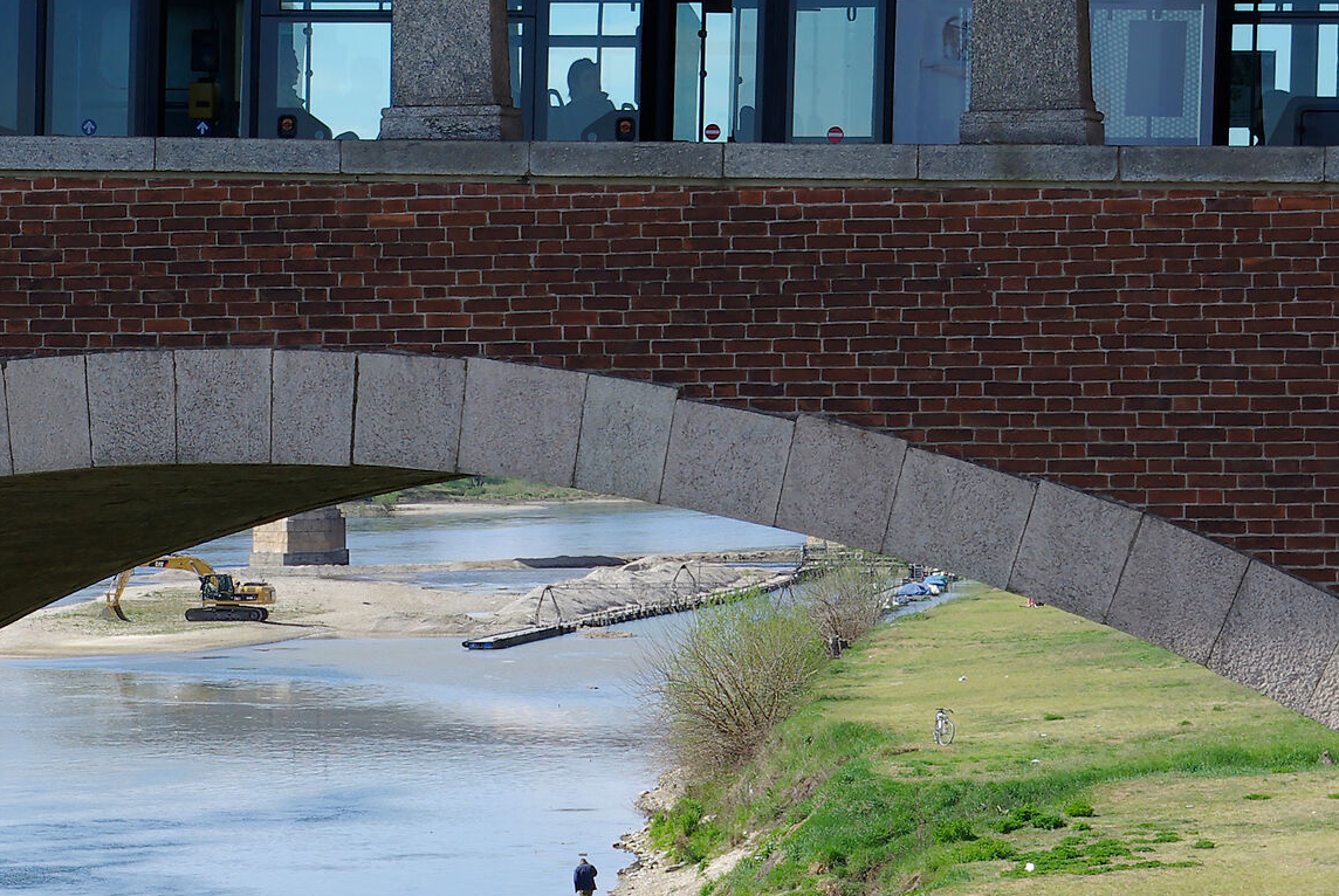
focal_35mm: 173
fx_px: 6445
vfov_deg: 7.9
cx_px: 577
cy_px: 700
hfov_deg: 11.9
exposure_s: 1/125
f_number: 8
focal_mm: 55
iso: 100
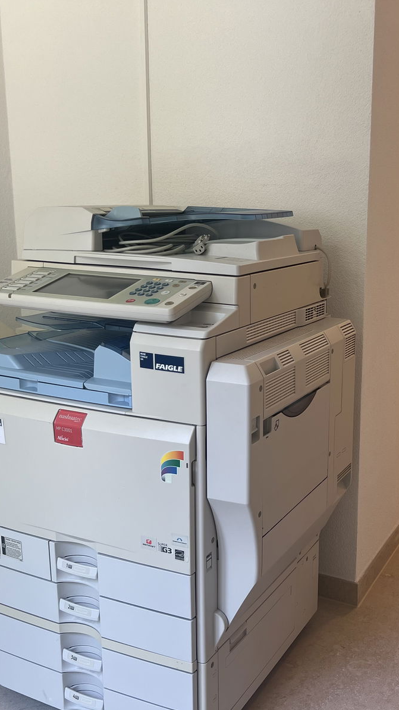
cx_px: 301
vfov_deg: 52.8
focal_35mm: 38
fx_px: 715
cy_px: 355
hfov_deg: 30.6
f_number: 1.5
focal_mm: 5.7
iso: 50
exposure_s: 1/121
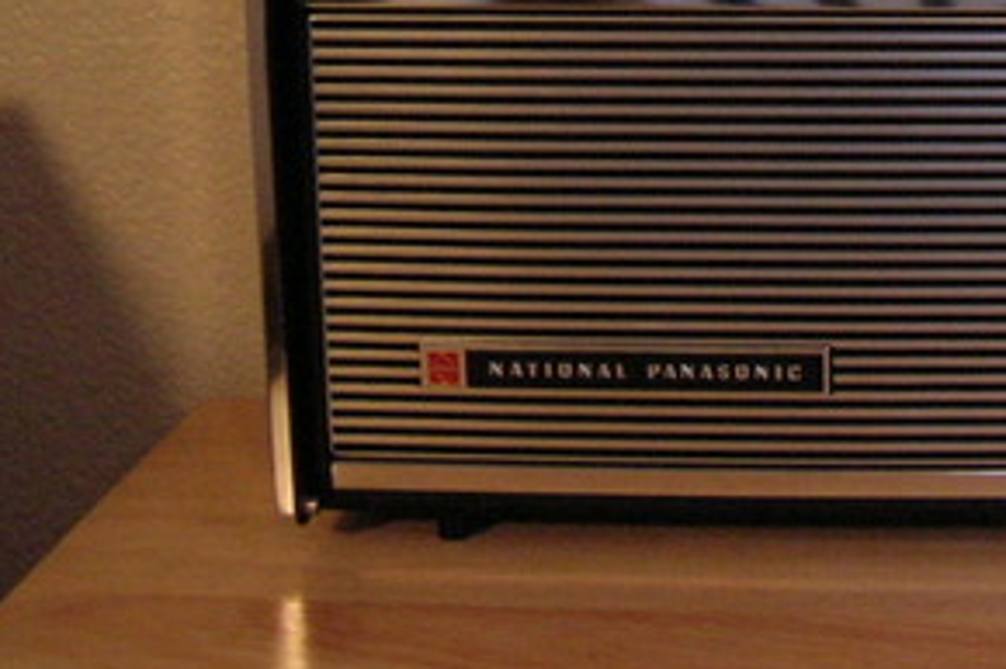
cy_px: -59
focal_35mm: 78
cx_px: 985
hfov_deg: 24.9
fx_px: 2178
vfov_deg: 16.9
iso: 200
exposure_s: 1/60.1
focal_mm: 5.7
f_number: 2.9
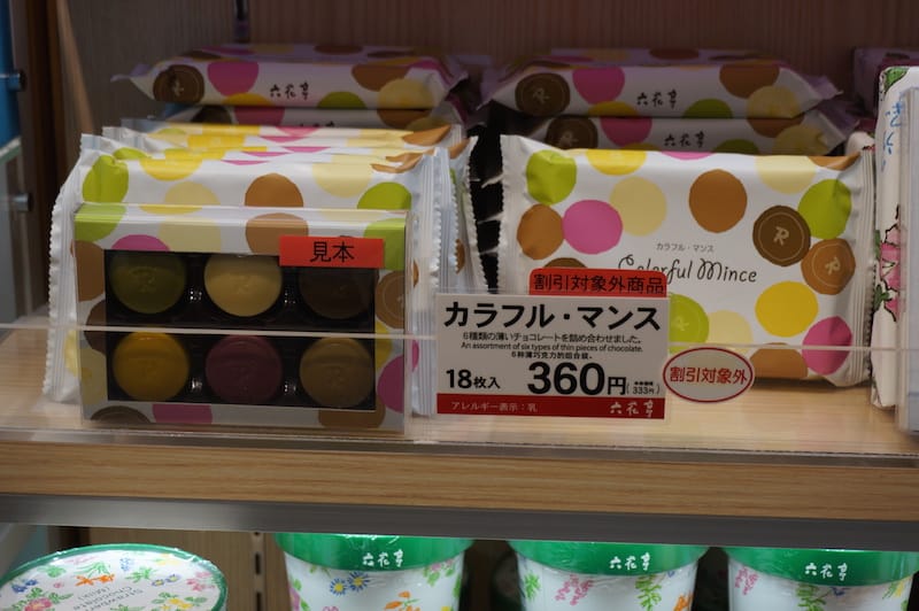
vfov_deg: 21.5
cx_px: 460
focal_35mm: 63
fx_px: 1607
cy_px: 306
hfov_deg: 31.9
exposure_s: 1/80
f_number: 5.6
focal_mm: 42
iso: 125
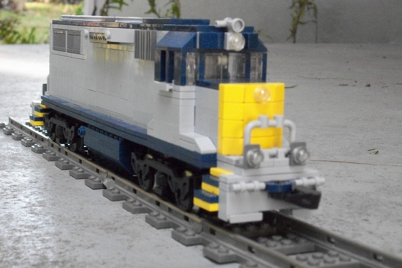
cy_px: 130
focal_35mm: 71
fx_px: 793
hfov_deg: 28.5
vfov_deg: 19.2
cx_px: 202
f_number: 4.5
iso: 640
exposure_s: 1/125
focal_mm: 12.1
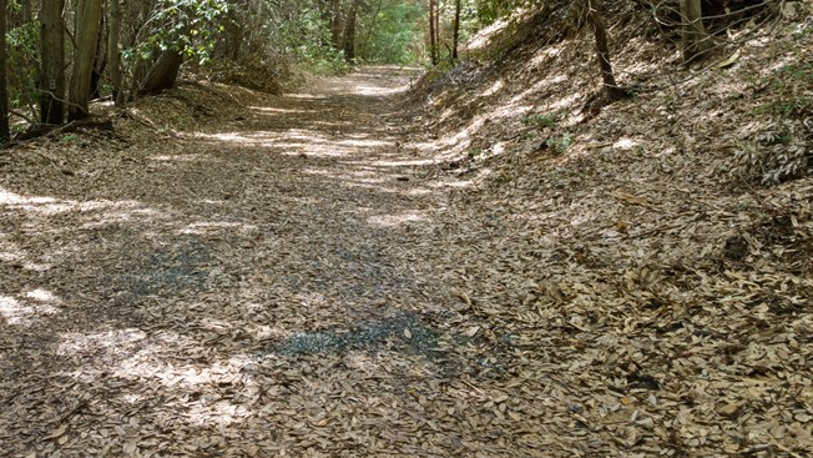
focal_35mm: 41
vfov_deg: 27.8
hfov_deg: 47.6
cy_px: 35
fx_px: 884
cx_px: 206
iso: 100
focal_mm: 12.29
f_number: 11
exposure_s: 1/1.67
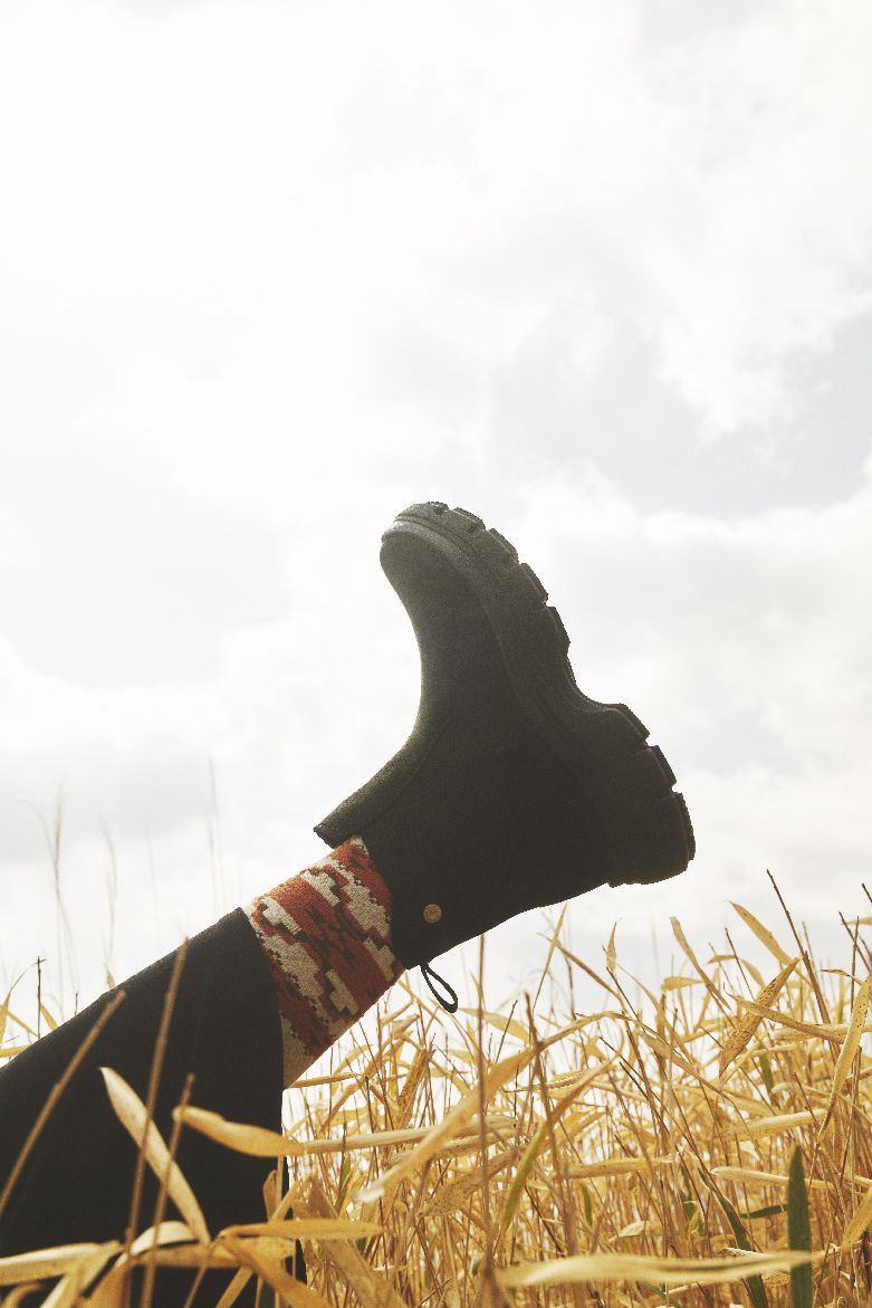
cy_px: 654
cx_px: 436
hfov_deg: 40.0
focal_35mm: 33
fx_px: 1199
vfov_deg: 57.2
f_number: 8
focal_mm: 33
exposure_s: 1/800
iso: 400
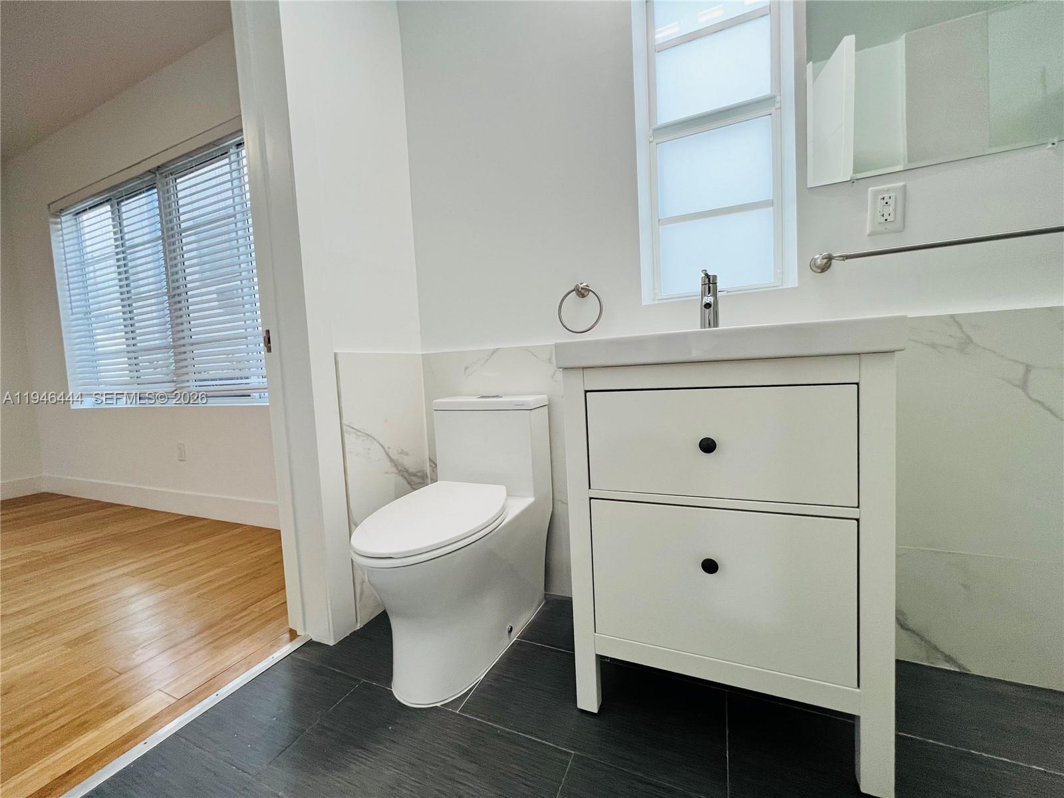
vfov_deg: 89.9
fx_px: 400
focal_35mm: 13
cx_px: 532
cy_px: 399
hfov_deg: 106.2
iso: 160
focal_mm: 1.57
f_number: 1.8
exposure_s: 1/120
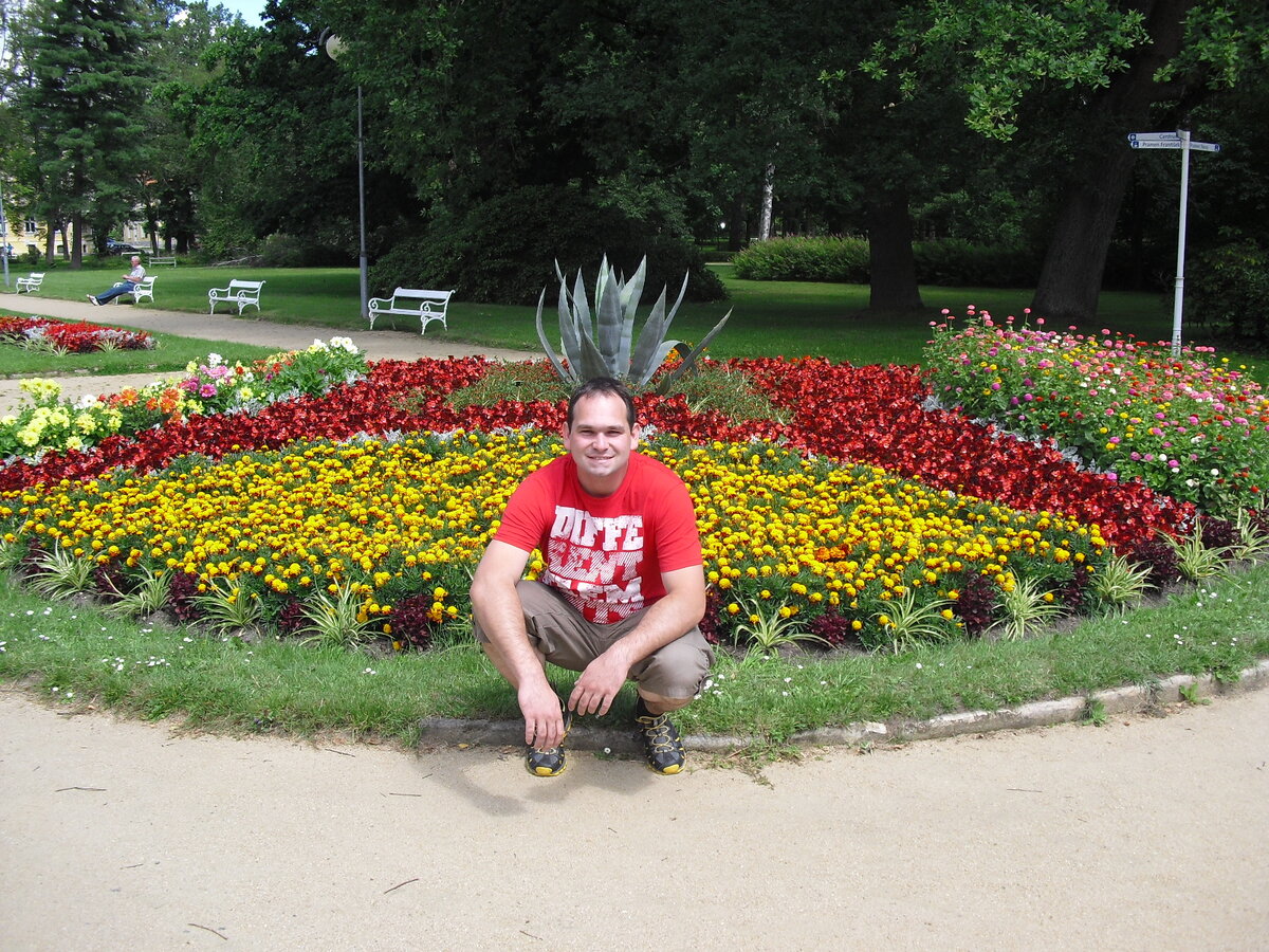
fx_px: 1320
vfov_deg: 39.7
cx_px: 634
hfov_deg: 51.4
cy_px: 476
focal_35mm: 36
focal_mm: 6.3
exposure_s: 1/100
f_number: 7.8
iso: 100
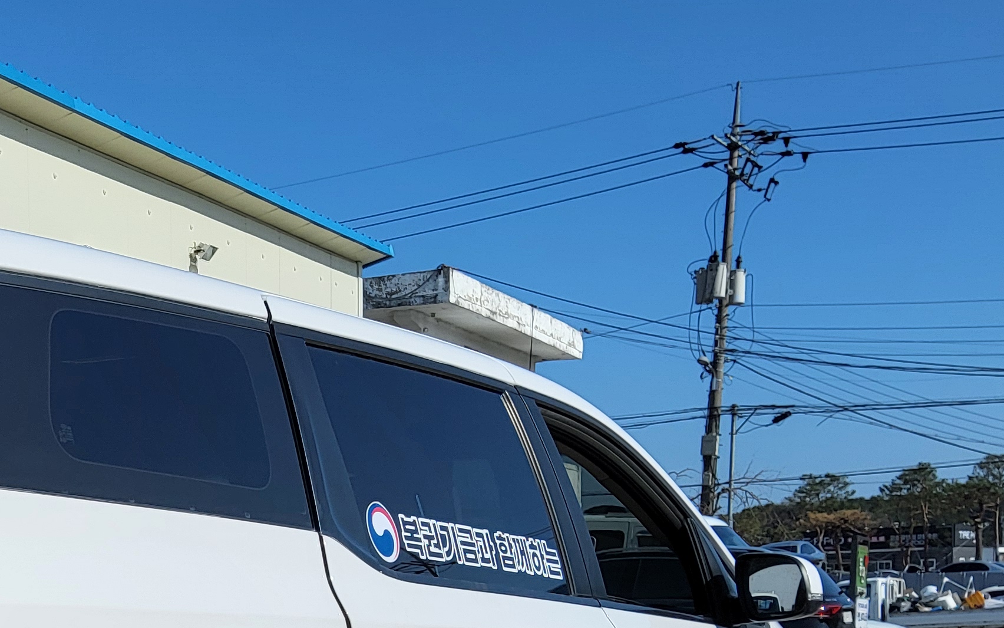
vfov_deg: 18.5
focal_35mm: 66
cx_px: -14
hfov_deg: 29.0
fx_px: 1806
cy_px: 797
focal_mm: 3.98
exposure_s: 1/1677
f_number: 1.8
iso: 12
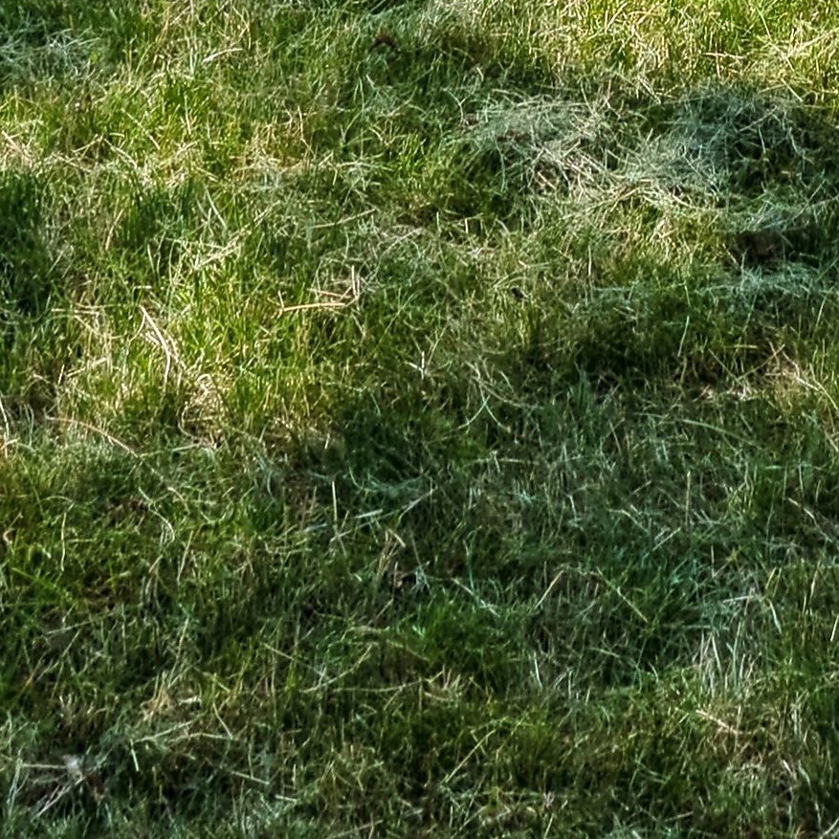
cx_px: 787
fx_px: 3674
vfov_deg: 9.9
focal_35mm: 134
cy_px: -1647
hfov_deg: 12.9
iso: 200
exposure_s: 1/320
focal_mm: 16
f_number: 8
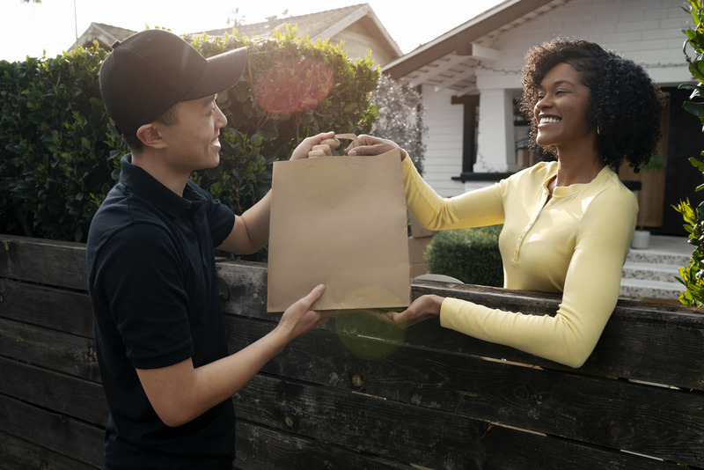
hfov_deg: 54.4
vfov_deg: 37.9
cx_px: 352
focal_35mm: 35
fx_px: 685
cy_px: 235
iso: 50
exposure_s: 1/100
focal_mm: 35
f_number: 5.6
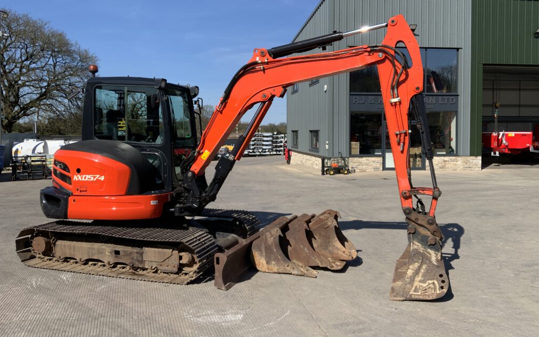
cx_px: 269
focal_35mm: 31
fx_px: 456
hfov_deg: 61.2
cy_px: 146
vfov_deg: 40.5
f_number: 1.8
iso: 16
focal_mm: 3
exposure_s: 1/1984
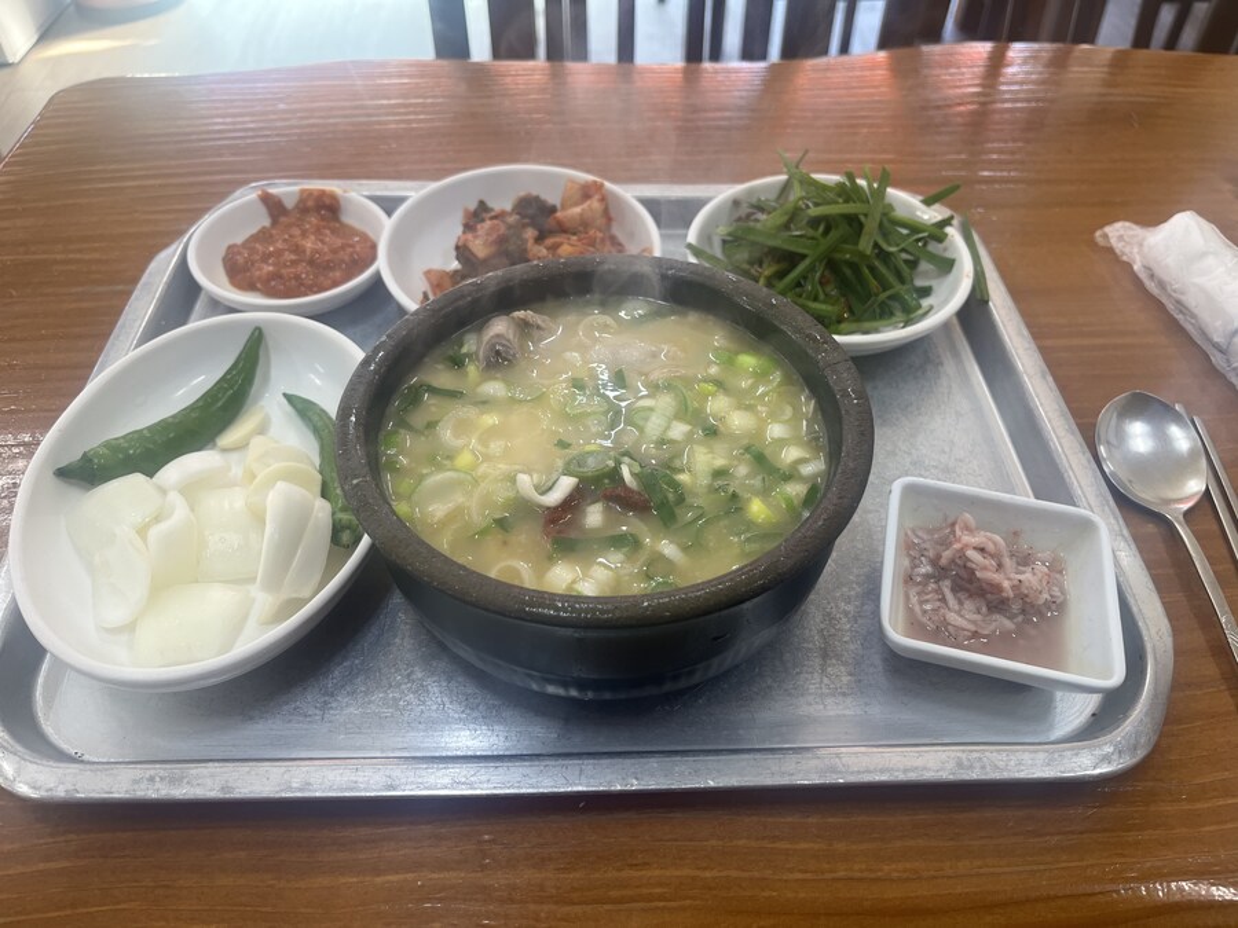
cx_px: 619
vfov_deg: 53.1
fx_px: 930
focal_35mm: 26
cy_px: 464
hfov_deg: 67.3
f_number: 1.6
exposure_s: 1/120
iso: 64
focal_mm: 5.1
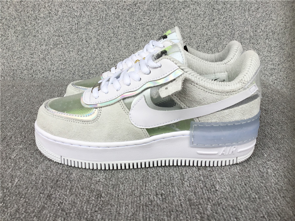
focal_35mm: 31
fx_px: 264
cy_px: 110
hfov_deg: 58.4
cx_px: 148
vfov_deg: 45.4
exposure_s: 1/132
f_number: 2.4
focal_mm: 3.3
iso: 25
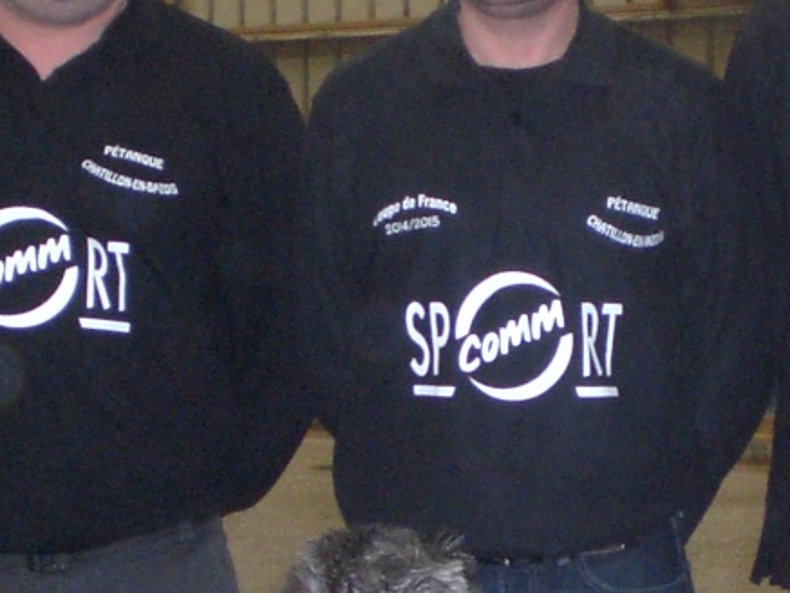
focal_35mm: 139
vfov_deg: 10.7
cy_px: 396
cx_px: 584
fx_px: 3173
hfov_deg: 14.1
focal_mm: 6.3
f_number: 3.1
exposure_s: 1/60
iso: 200
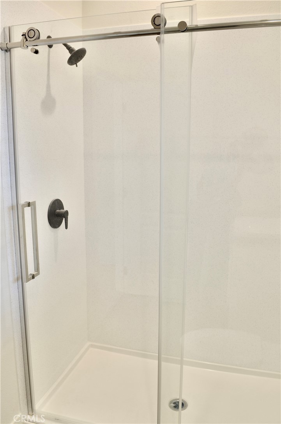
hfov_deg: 47.8
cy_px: 212
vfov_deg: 67.5
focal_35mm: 27
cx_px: 140
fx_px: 317
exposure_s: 1/20
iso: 200
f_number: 6.3
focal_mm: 18
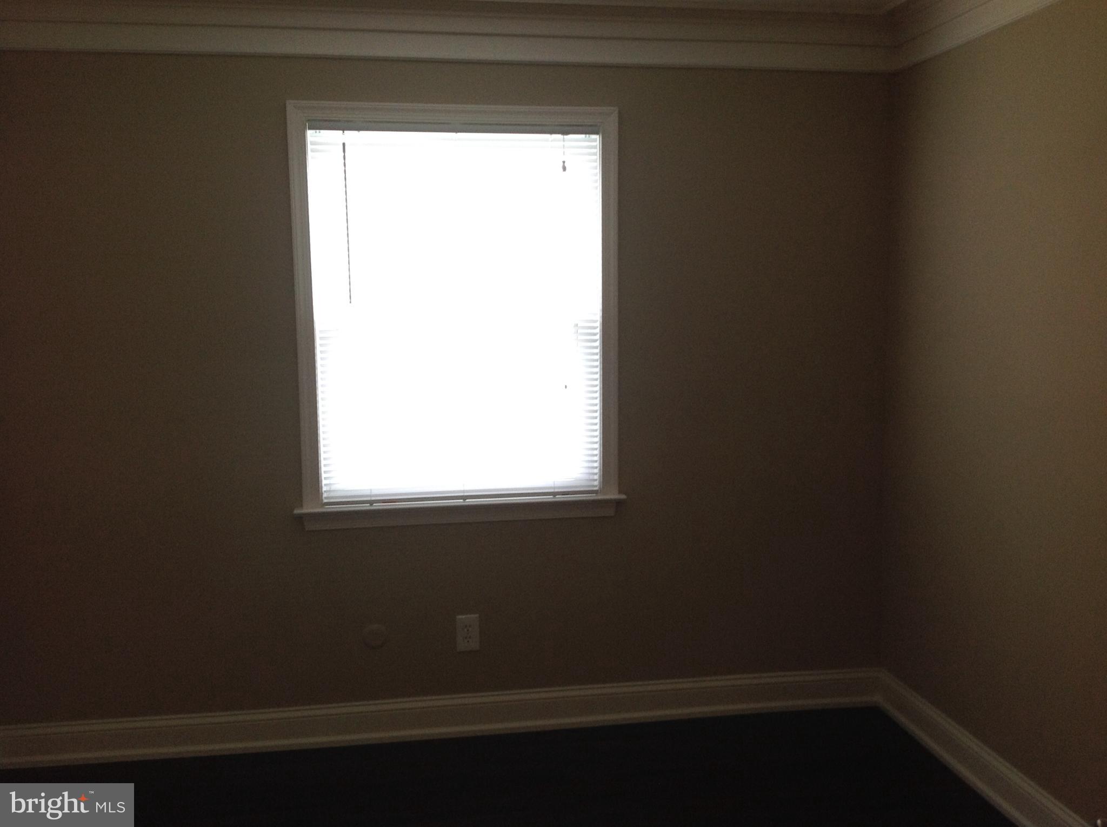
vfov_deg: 40.6
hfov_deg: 52.7
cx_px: 554
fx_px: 1117
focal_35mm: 35
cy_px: 414
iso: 64
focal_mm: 4.28
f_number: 2.4
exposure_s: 1/60
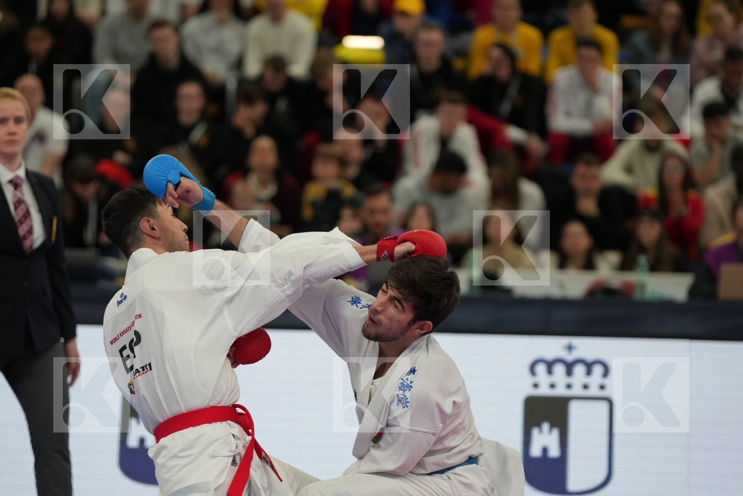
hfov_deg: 8.4
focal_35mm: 244
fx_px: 5035
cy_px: 248
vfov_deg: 5.6
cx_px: 372
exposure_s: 1/1000
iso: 1600
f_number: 2.8
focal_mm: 163
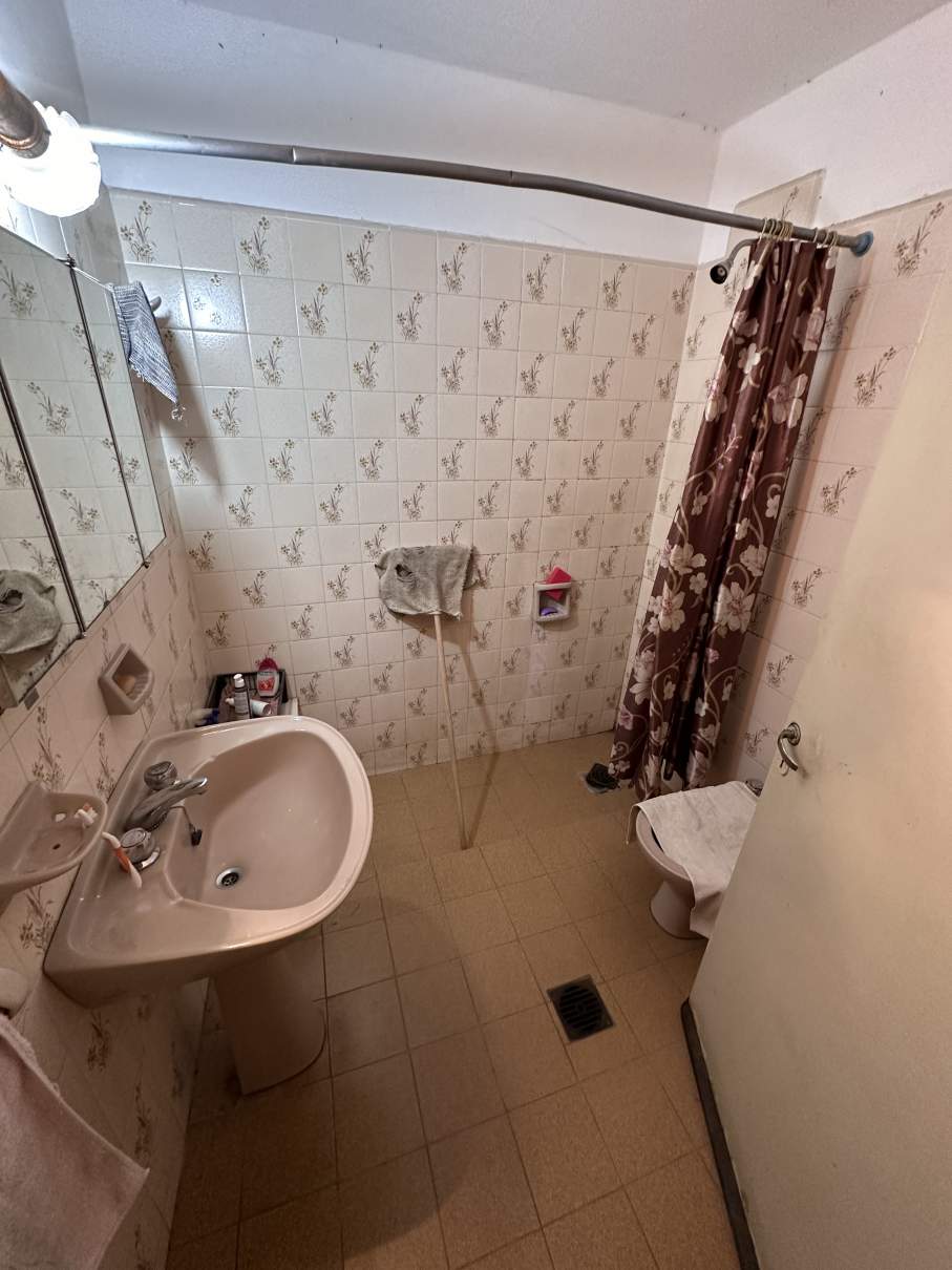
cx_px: 476
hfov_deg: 85.7
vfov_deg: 102.1
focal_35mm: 14
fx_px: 514
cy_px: 635
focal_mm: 2.22
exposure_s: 1/50
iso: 250
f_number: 2.2
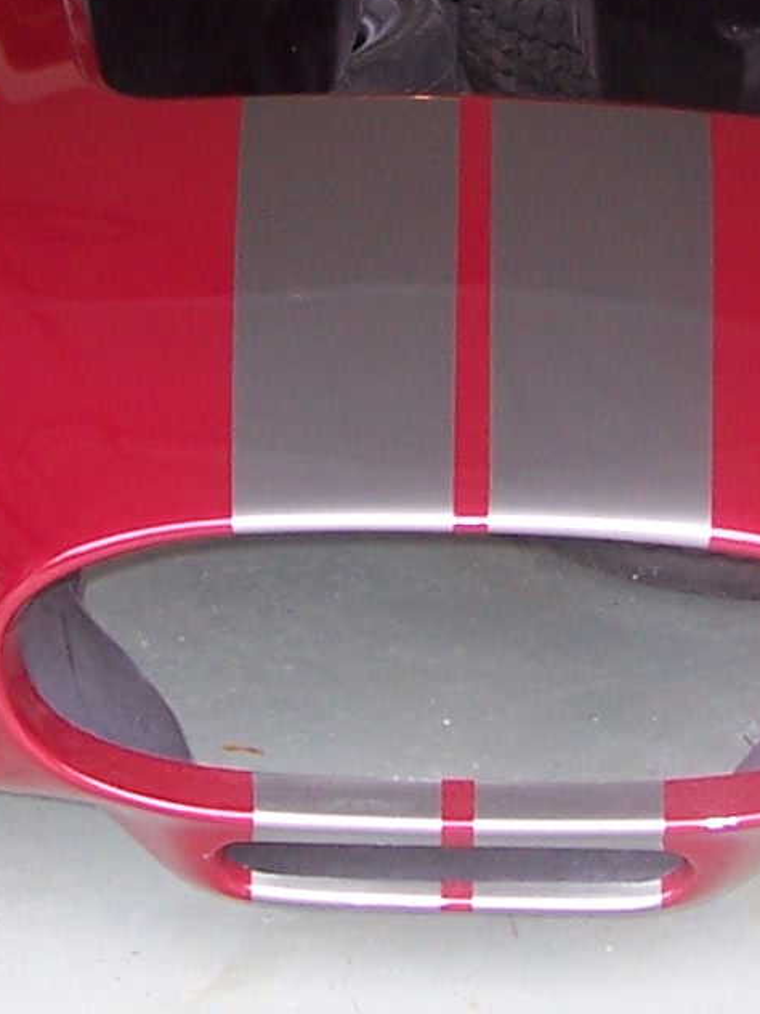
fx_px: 3630
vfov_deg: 15.6
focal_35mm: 124
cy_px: 27
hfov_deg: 12.0
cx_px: 415
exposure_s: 1/60
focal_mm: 5.6
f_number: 2.7
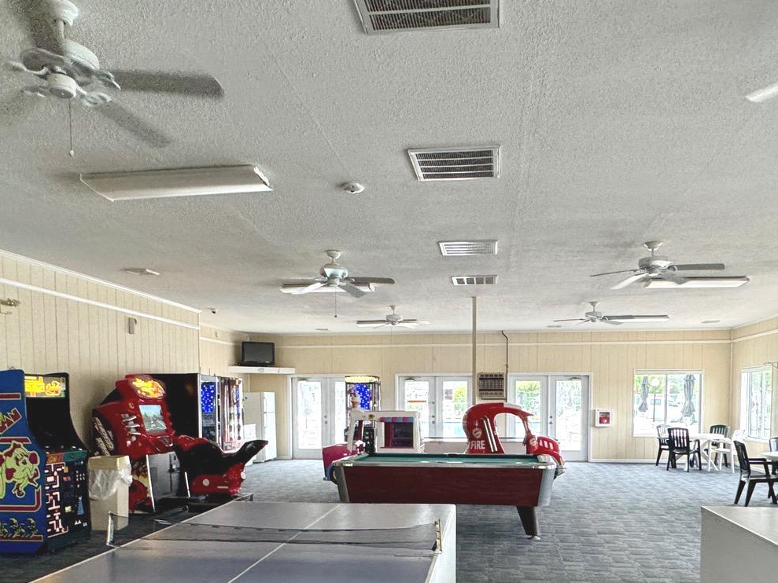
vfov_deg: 46.5
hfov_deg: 61.6
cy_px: 436
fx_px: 652
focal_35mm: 29
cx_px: 422
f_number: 2.2
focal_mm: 2.22
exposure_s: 1/60
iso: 320
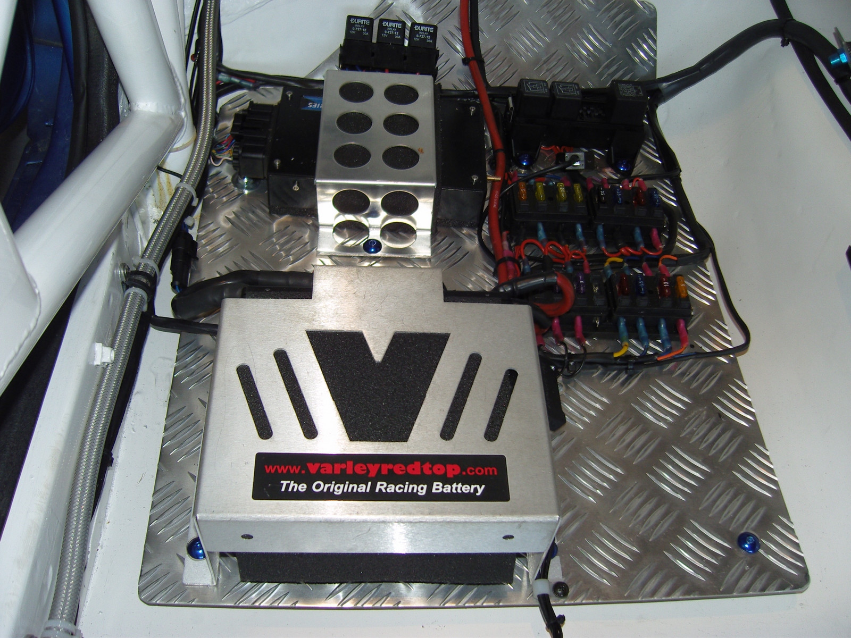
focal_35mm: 34
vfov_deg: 41.8
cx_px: 426
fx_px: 836
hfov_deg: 54.0
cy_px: 319
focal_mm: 7.3
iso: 100
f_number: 2.8
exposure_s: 1/40
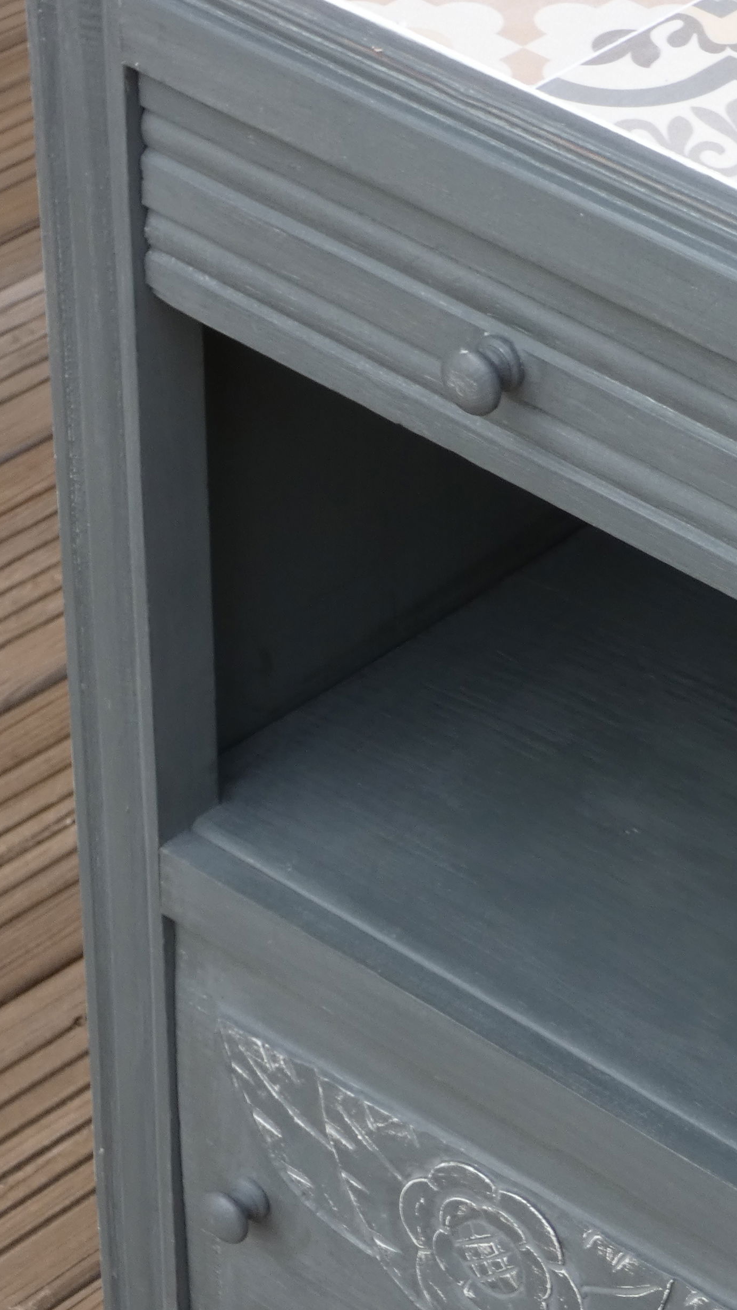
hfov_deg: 9.1
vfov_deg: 16.2
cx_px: 828
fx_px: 4585
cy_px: 782
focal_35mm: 132
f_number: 4.1
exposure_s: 1/125
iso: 80
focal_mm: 10.8
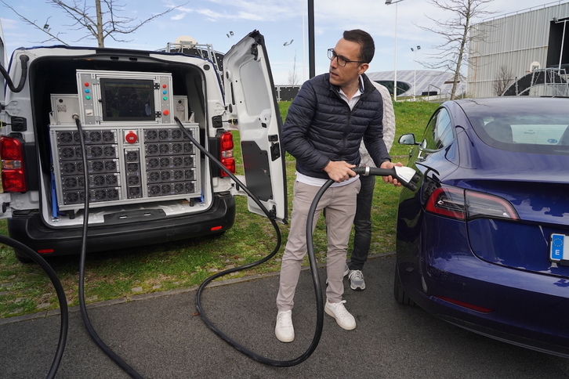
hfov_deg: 73.7
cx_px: 284
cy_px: 190
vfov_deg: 53.1
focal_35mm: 24
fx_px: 379
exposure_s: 1/640
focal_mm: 24
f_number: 5.6
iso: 400
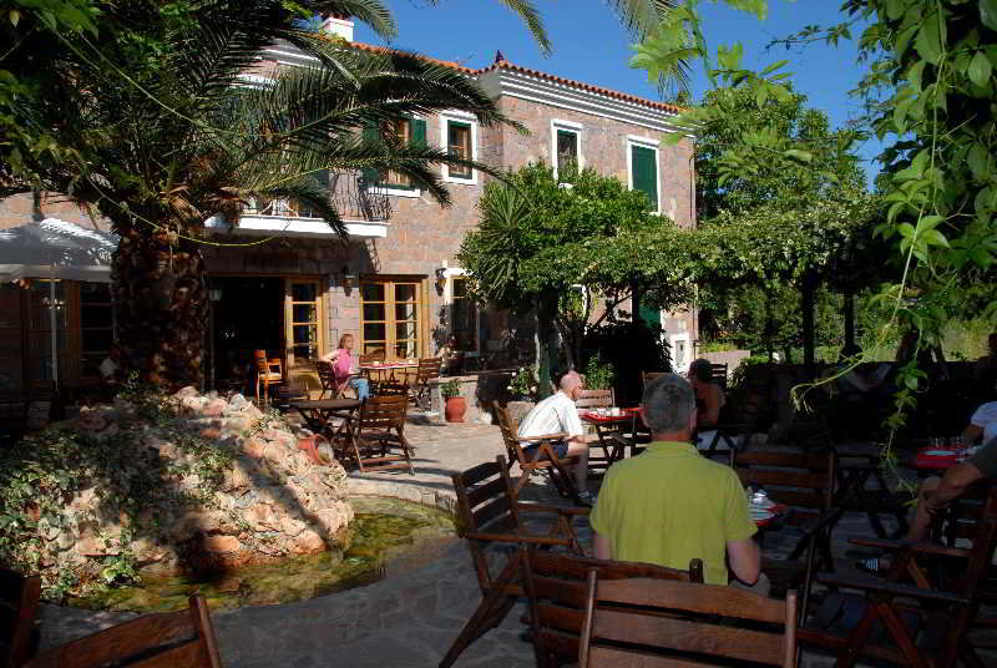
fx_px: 749
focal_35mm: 27
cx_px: 498
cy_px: 334
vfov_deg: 48.1
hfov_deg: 67.3
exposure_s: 1/250
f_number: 11
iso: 200
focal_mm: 18
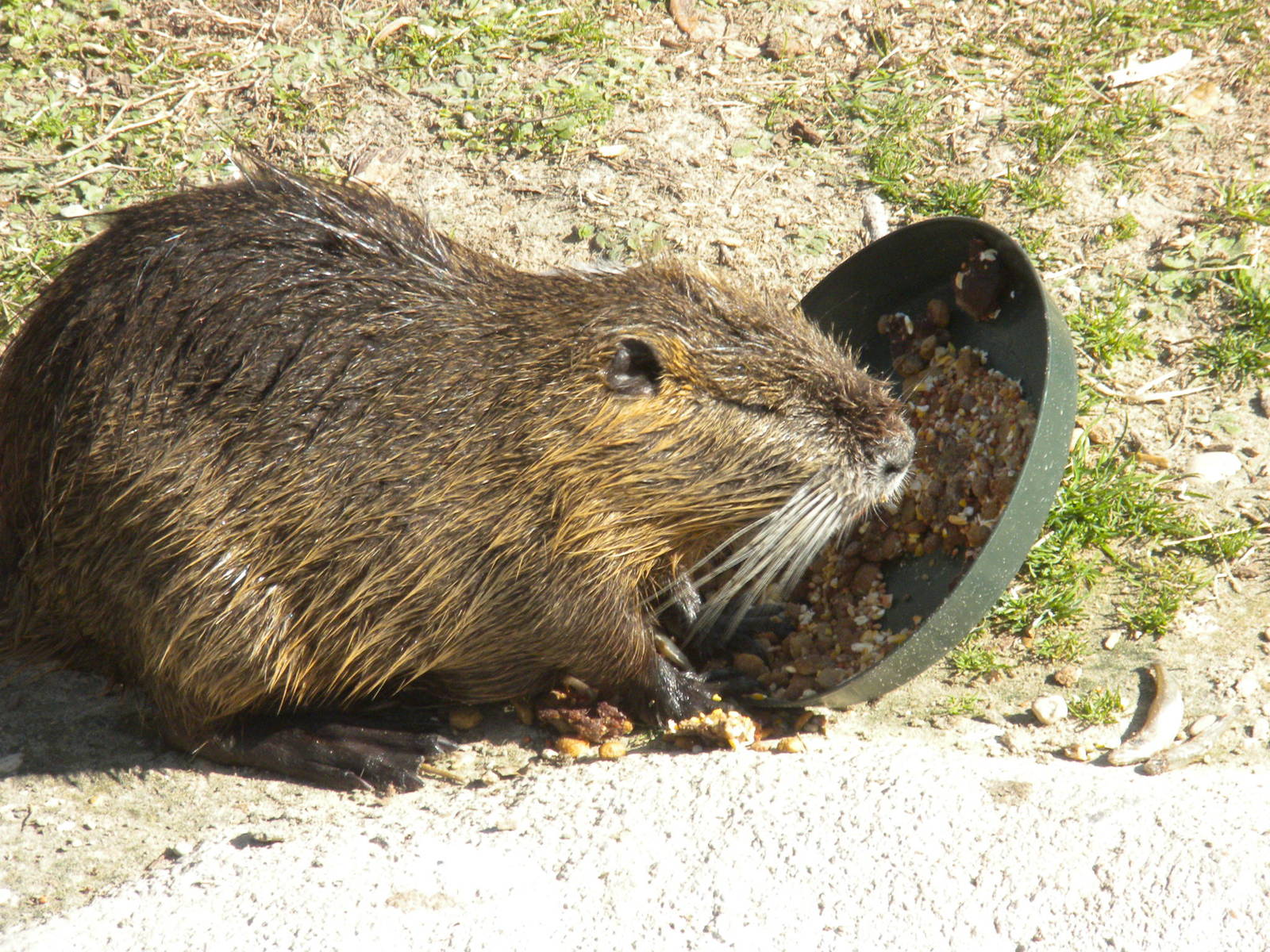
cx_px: 635
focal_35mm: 260
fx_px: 9539
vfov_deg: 5.7
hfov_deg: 7.6
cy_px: 476
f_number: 14
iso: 180
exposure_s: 1/63
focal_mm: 46.2
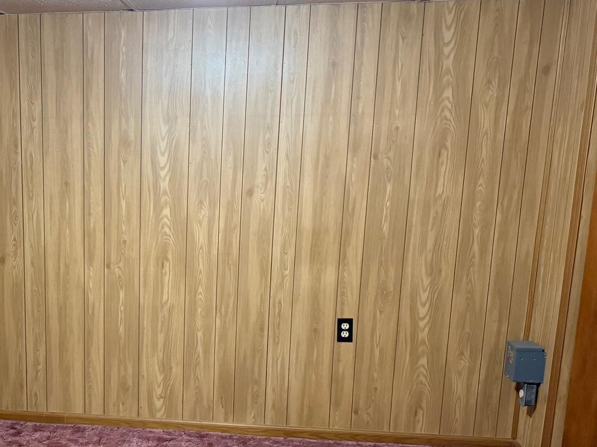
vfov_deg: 30.5
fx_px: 810
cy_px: 315
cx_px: 107
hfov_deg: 38.7
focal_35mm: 47
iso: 800
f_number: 1.78
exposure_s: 1/40
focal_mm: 6.76
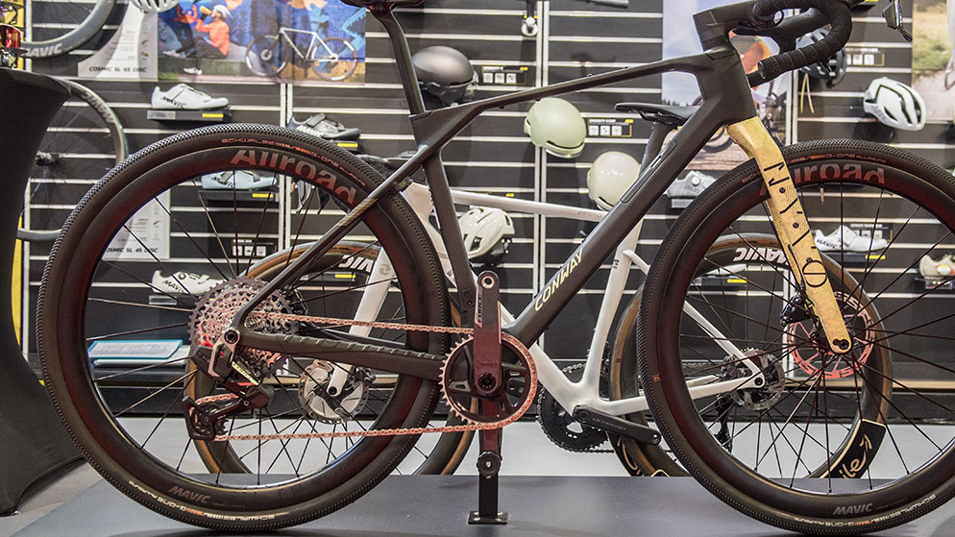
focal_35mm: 43
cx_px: 540
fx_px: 1089
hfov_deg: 47.2
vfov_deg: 27.6
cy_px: 204
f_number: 4.5
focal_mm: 34
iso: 1000
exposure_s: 1/100
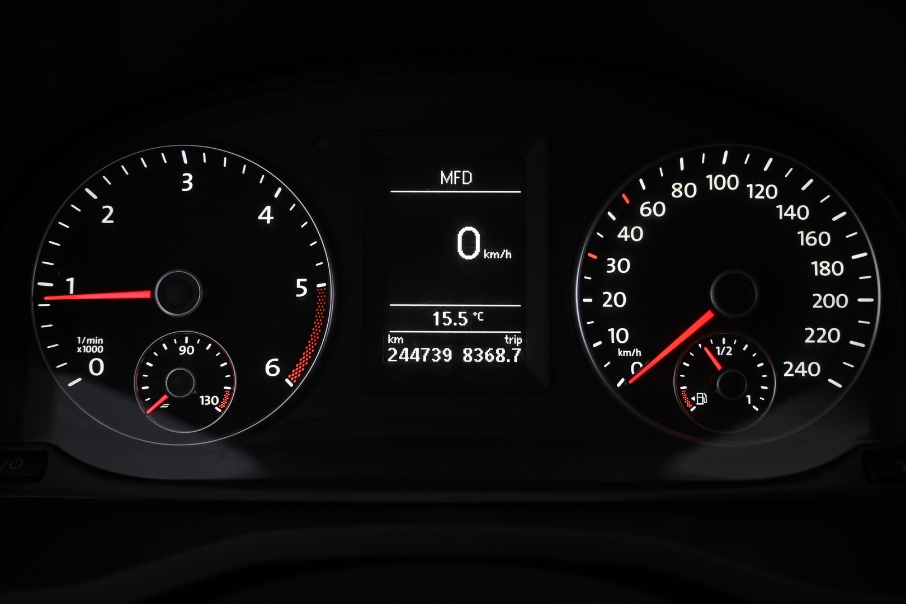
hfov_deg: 52.2
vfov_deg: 36.2
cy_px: 302
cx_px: 453
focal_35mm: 37
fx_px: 925
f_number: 4.2
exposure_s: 1/40
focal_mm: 24.5
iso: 900
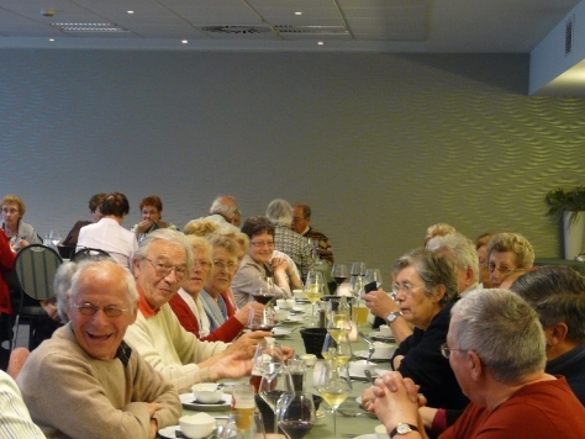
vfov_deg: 18.2
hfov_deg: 24.1
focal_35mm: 81
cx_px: 254
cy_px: 270
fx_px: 1370
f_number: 3.2
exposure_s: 1/15
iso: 200
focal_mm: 10.5
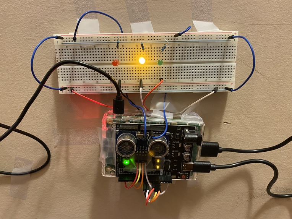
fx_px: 219
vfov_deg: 53.1
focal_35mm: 26
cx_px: 146
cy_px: 110
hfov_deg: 67.3
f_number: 1.8
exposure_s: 1/40
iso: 500
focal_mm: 4.25
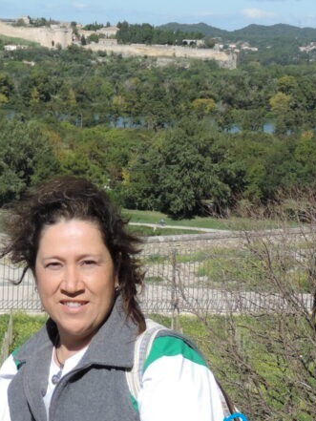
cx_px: -112
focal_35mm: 115
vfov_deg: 17.0
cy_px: 89
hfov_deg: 12.4
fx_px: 1399
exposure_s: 1/1000
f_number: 3.5
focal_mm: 8.3
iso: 80
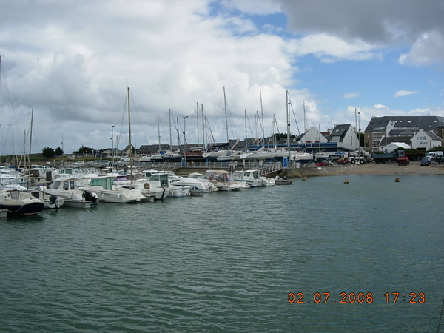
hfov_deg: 49.0
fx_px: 487
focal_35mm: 38
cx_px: 222
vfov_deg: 37.7
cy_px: 166
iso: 64
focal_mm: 7.8
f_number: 4.8
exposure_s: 1/1117
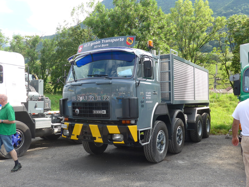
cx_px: 124
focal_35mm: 34
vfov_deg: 41.8
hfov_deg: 54.0
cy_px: 94
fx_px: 245
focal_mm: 7
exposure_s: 1/320
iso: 80
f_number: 2.8
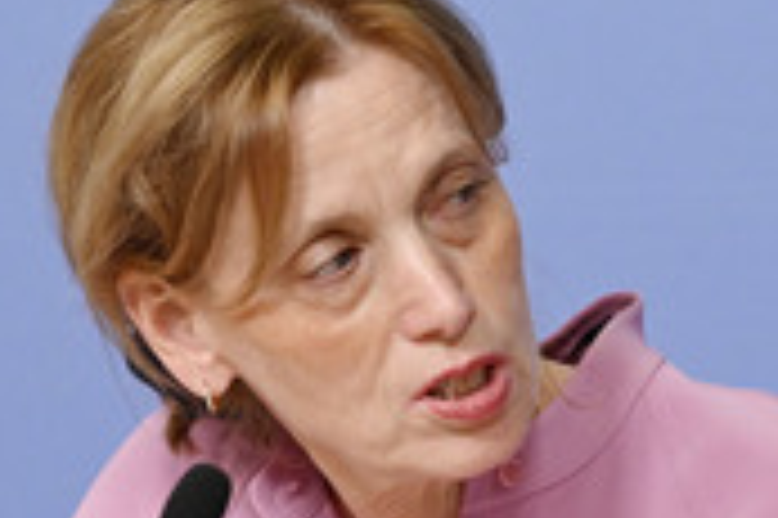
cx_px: 358
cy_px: 446
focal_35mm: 455
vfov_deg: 3.0
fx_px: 9824
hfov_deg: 4.5
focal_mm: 175
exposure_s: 1/800
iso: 4000
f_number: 5.6
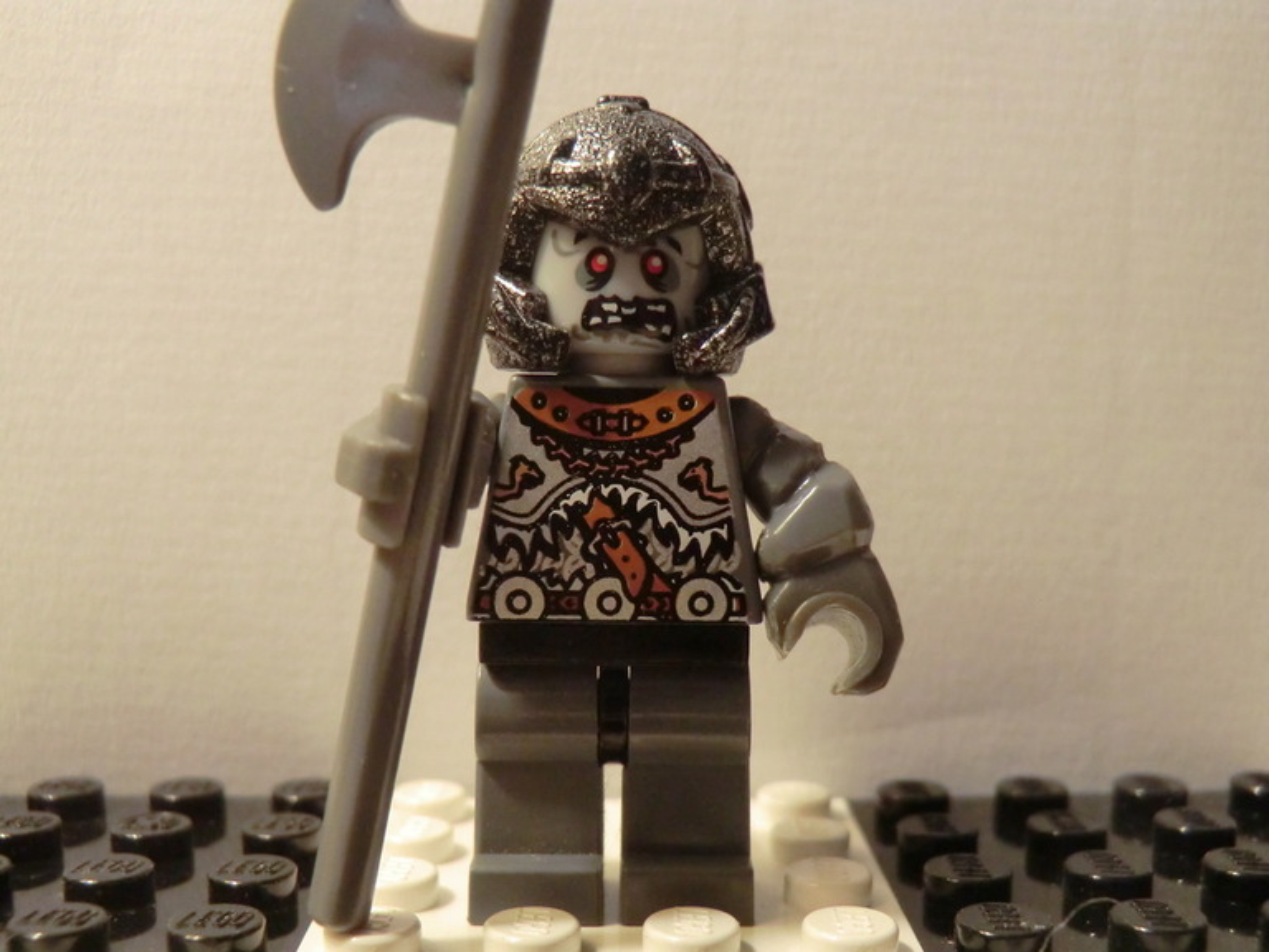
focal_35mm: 40
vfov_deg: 36.0
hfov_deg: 46.8
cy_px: 476
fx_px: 1466
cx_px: 634
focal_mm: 7.1
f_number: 3.8
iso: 500
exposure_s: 1/60
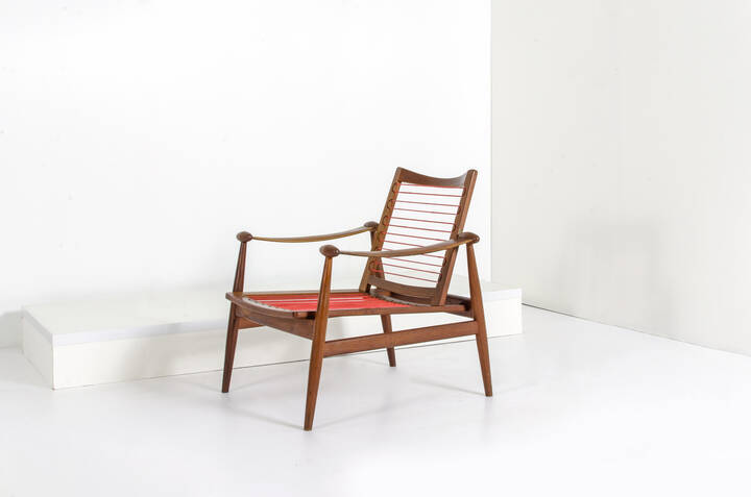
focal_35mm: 52
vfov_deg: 25.6
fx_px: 1093
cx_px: 376
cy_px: 248
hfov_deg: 37.9
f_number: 16
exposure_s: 1/160
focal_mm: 35
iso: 100
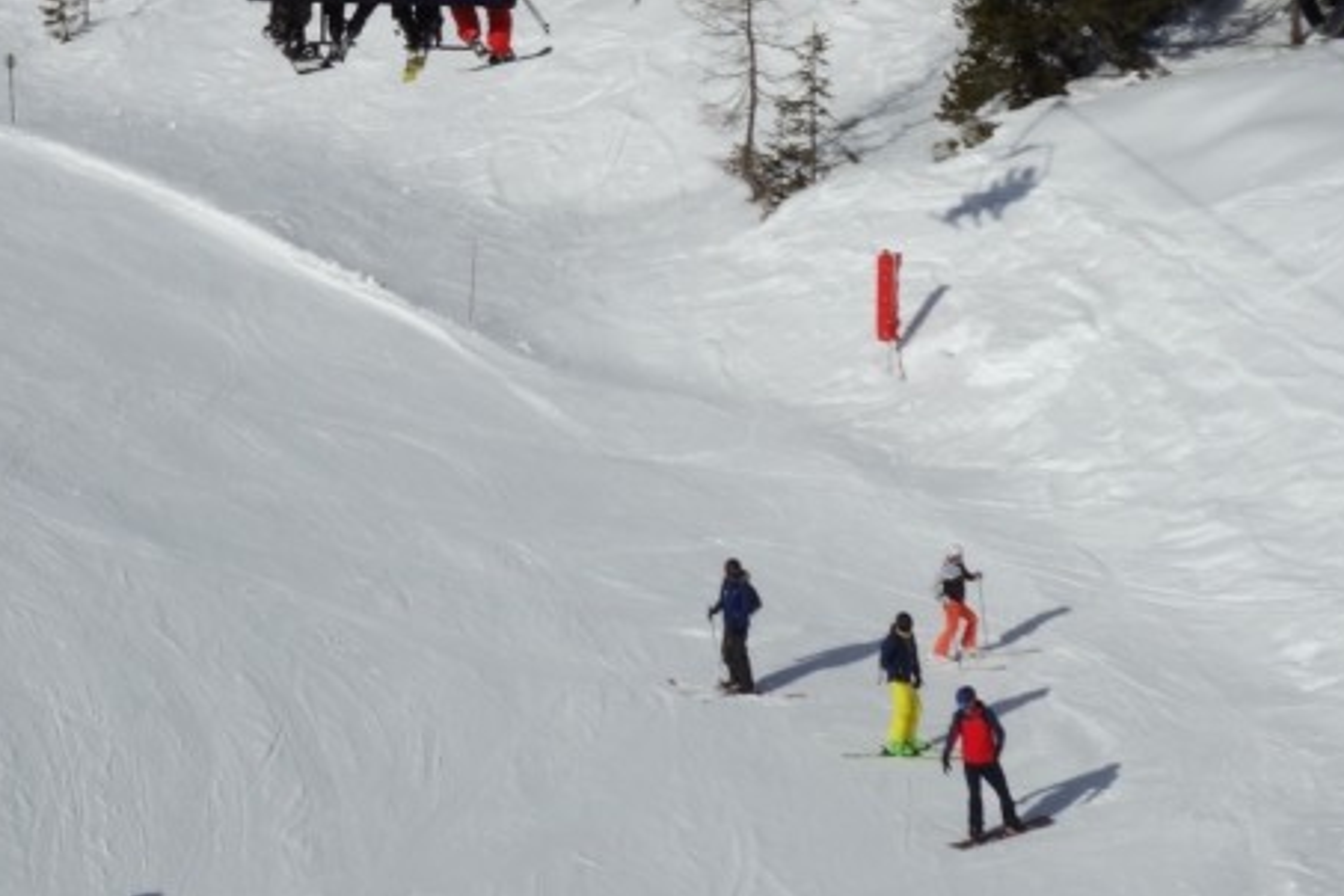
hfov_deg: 20.3
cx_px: 80
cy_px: -98
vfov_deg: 13.7
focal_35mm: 98
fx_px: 3658
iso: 125
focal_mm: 13.9
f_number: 8
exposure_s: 1/800
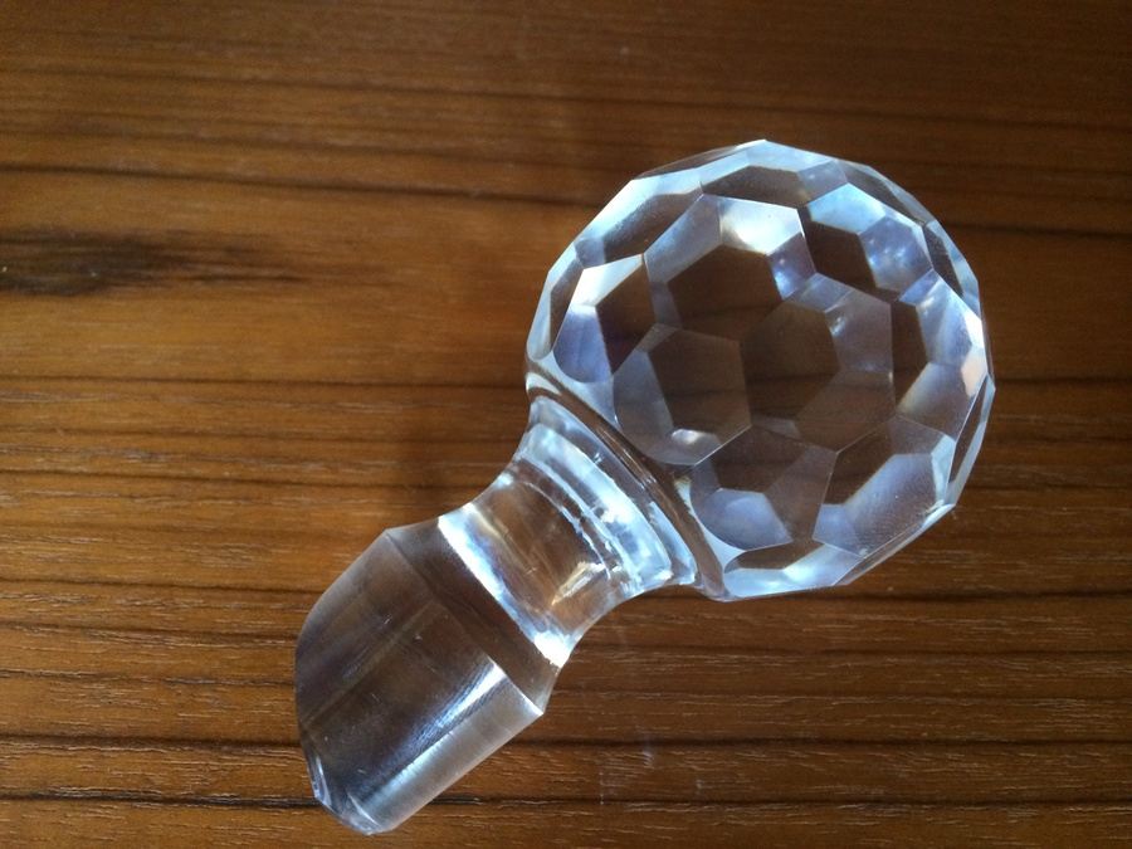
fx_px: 981
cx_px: 566
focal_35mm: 30
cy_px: 424
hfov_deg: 60.0
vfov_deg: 46.8
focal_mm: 4.12
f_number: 2.2
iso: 320
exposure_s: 1/15
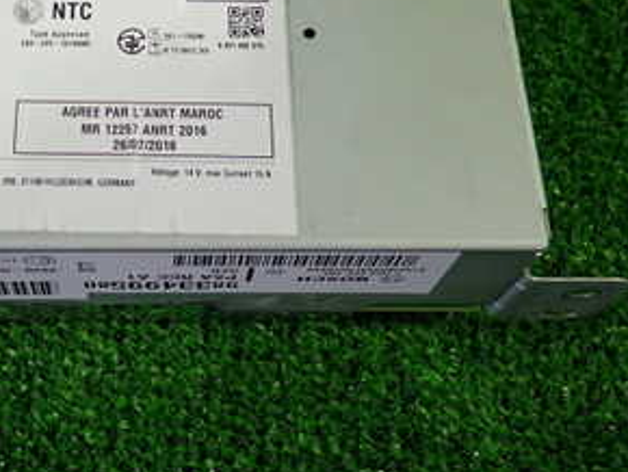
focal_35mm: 62
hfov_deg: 30.0
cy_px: 54
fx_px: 1126
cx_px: 74
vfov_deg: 23.1
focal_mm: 5.4
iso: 250
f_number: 2.3
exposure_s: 1/30
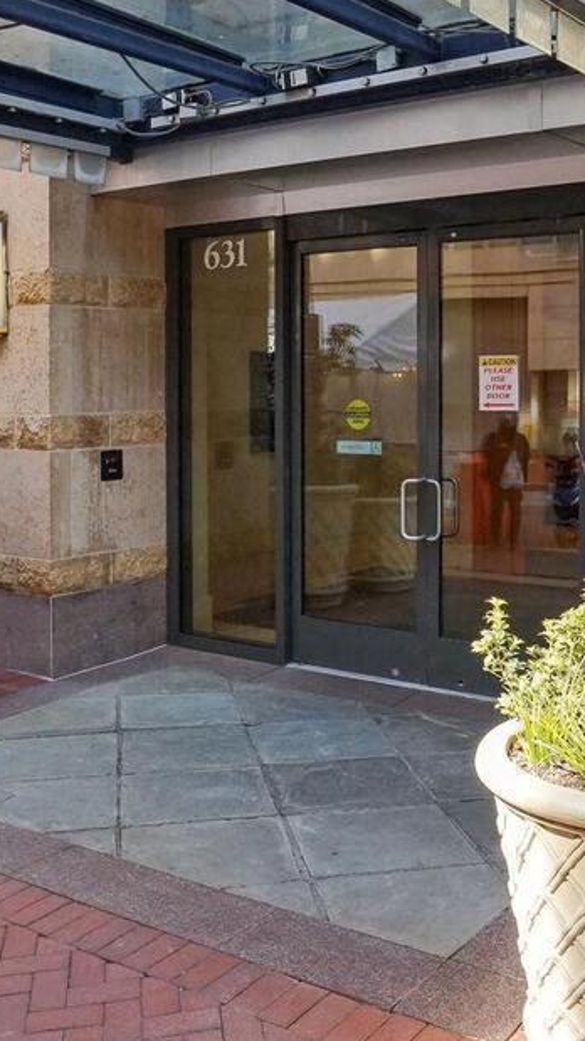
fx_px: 1076
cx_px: 301
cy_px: 345
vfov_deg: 50.7
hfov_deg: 30.4
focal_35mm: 39
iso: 800
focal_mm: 16
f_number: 9
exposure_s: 1/200
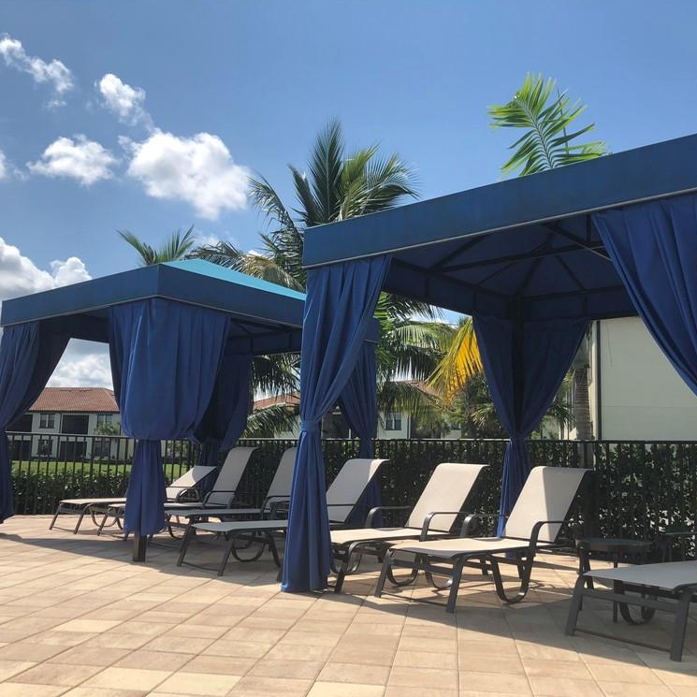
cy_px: 355
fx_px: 775
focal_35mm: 34
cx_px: 382
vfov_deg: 48.4
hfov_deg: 48.4
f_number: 1.8
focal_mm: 3.99
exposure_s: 1/2825
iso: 20
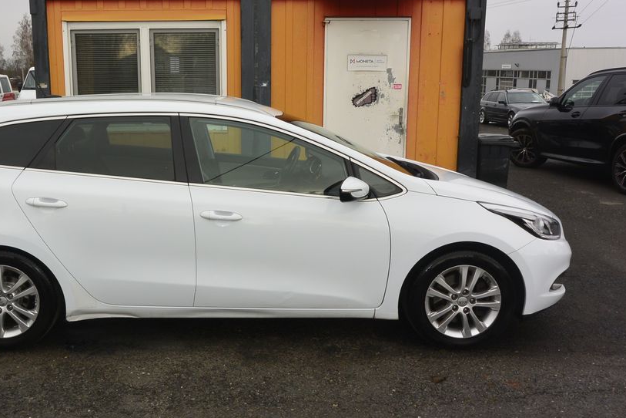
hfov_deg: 55.3
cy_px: 177
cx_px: 242
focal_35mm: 34
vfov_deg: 38.8
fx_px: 591
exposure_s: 1/250
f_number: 6.3
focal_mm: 10
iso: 160
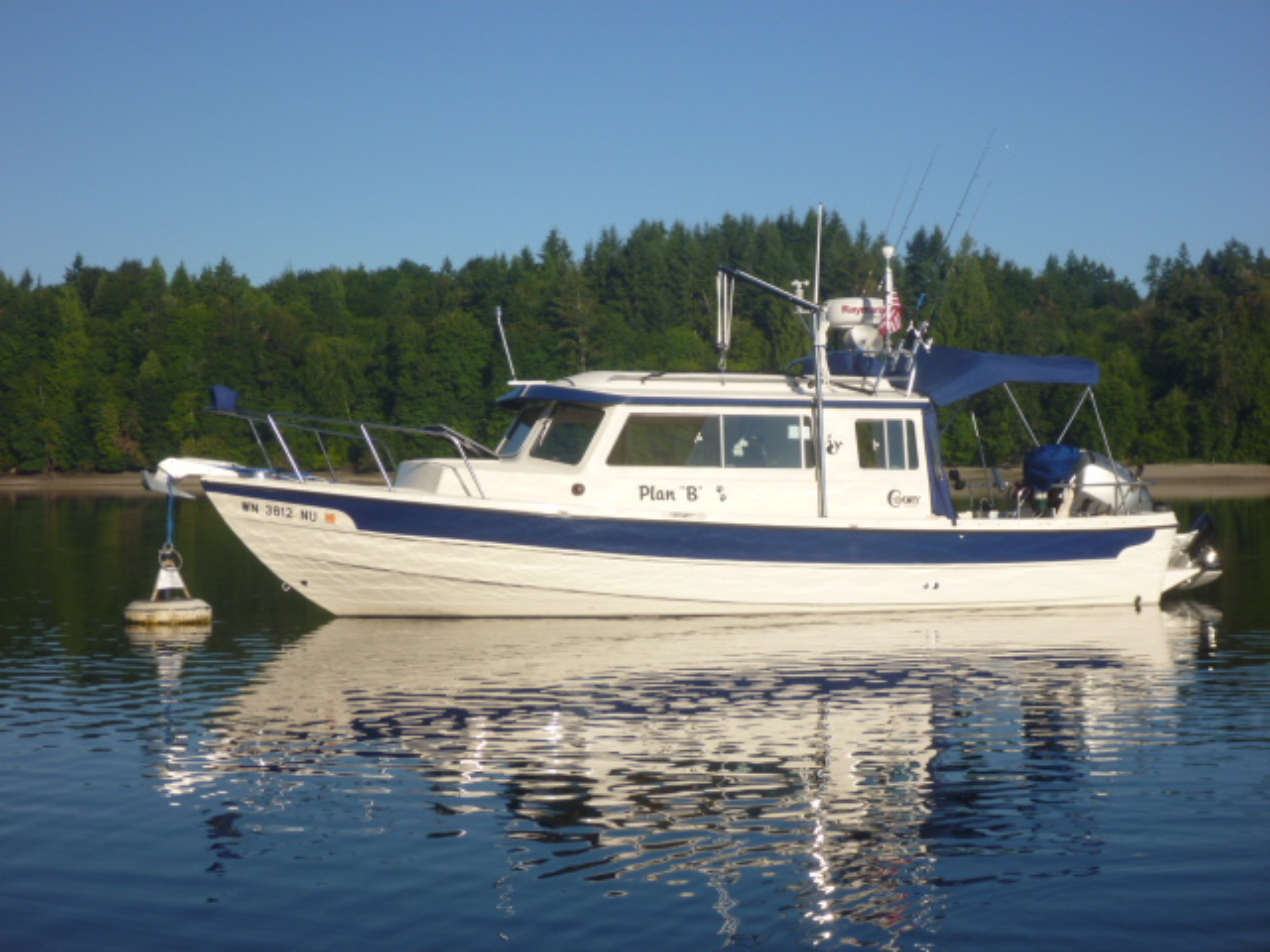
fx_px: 2275
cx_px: 635
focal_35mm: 62
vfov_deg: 23.7
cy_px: 476
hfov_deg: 31.2
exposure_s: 1/500
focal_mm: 11
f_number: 5.2
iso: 80
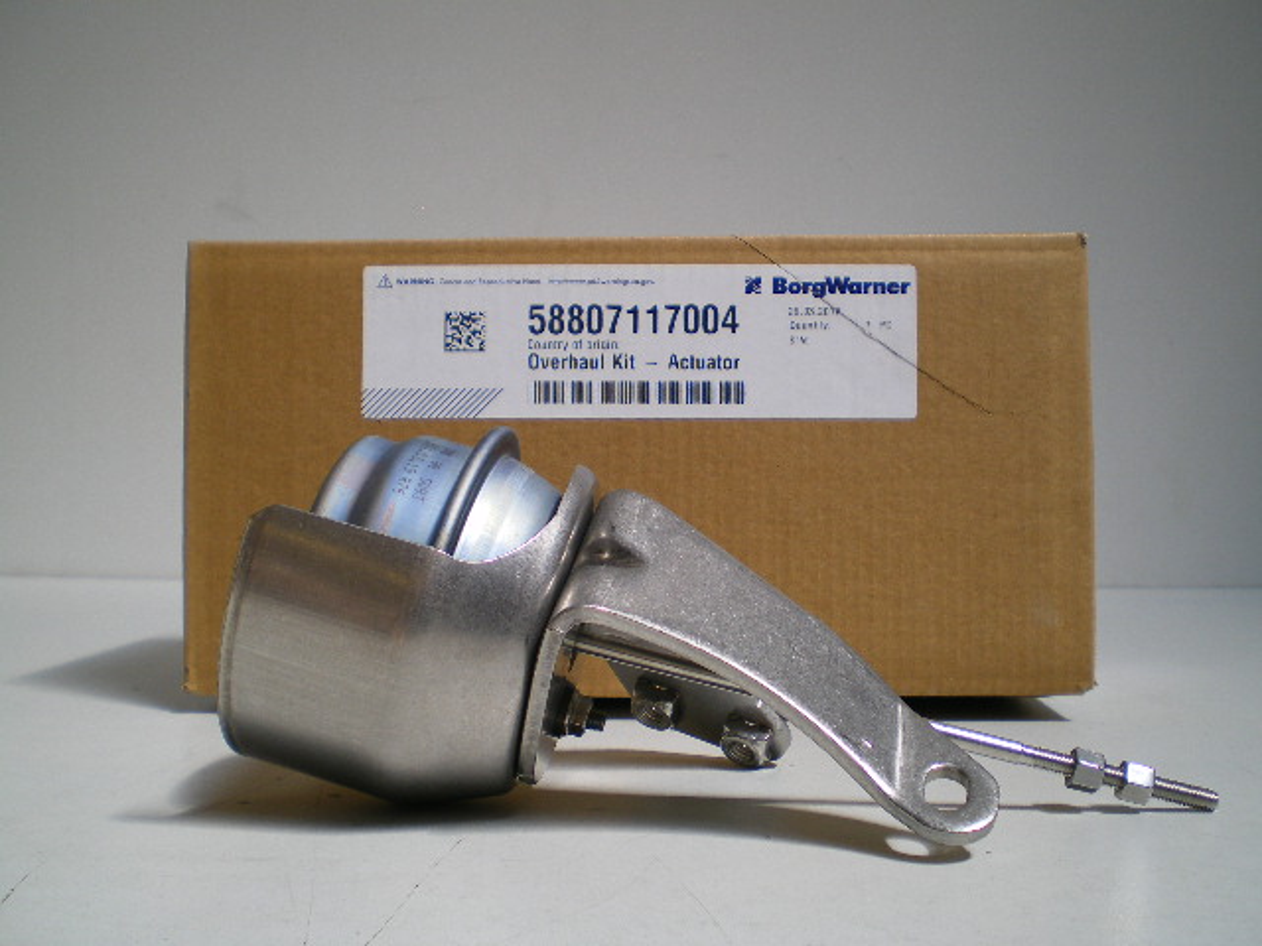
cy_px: 473
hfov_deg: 49.0
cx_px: 631
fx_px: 1385
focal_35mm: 38
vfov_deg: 37.7
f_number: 3.1
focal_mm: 6.3
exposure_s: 1/80
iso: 64
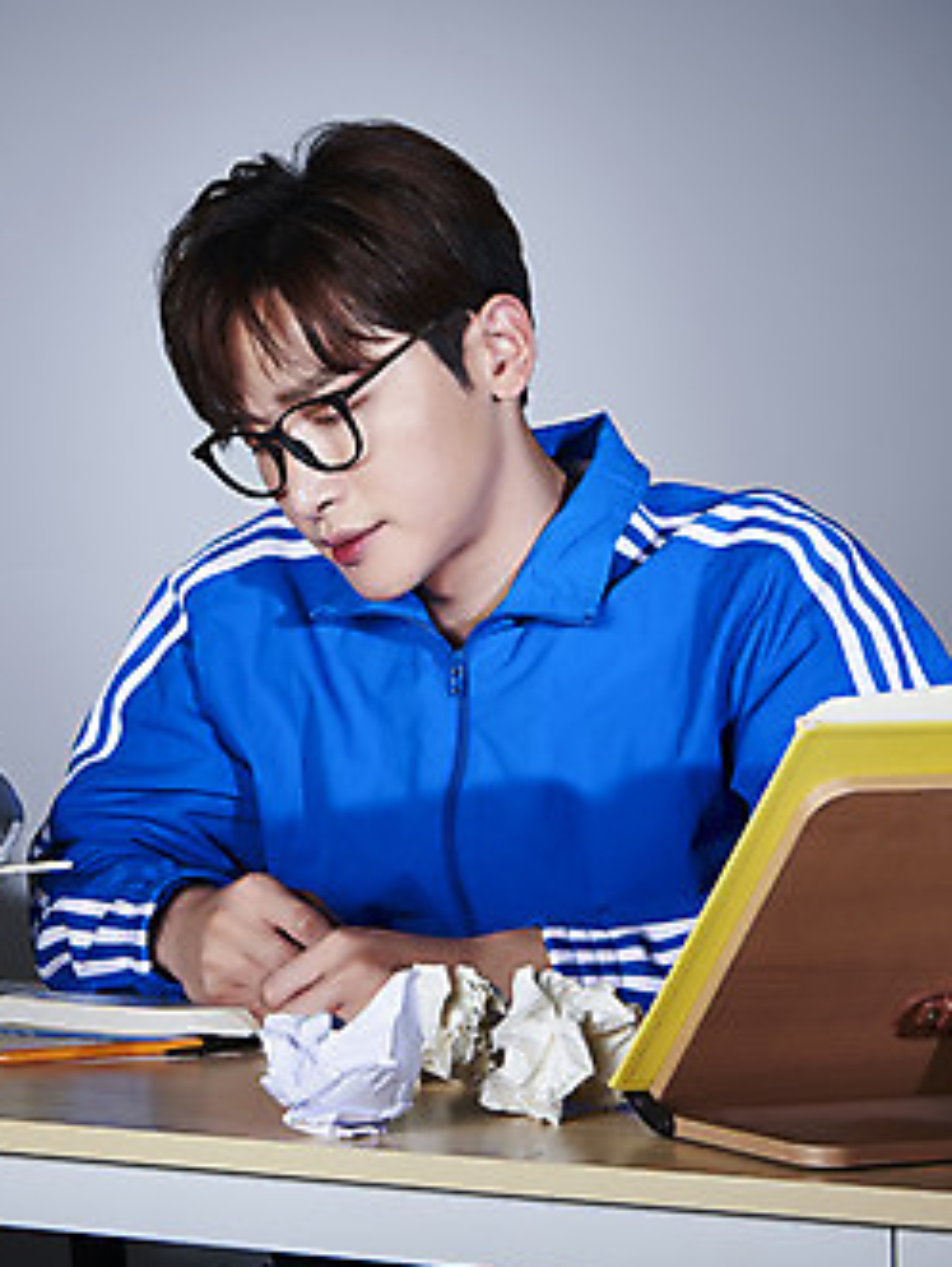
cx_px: 323
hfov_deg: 13.1
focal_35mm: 113
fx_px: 4136
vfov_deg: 17.4
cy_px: 544
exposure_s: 1/125
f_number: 16
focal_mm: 65
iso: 100
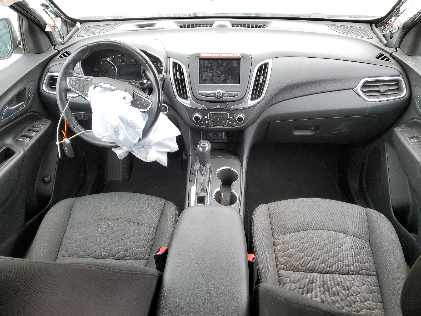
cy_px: 158
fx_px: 316
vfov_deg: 53.1
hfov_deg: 67.3
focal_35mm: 26
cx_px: 210
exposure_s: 1/120
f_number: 1.5
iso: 96
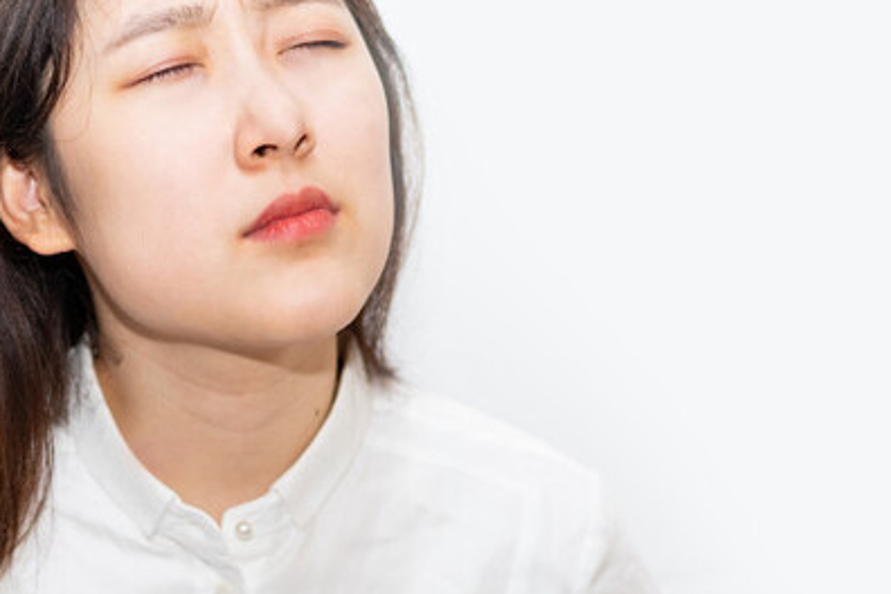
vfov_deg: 12.8
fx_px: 2623
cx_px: 148
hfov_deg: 19.0
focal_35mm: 106
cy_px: 572
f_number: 2
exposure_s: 1/80
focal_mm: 35
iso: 640
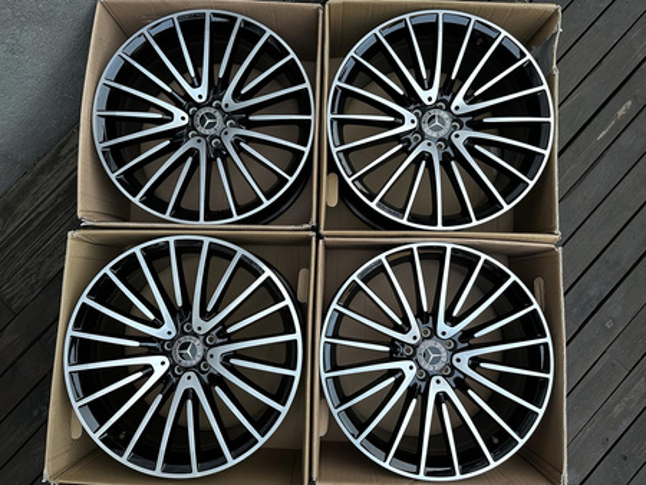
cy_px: 242
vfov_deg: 56.9
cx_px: 323
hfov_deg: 71.6
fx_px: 448
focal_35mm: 24
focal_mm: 6.86
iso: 250
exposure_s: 1/74
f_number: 1.78
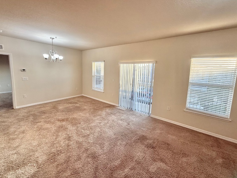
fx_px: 103
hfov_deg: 98.2
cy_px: 83
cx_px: 119
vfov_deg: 81.6
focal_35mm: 15
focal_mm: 2.22
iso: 100
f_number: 2.2
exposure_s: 1/120
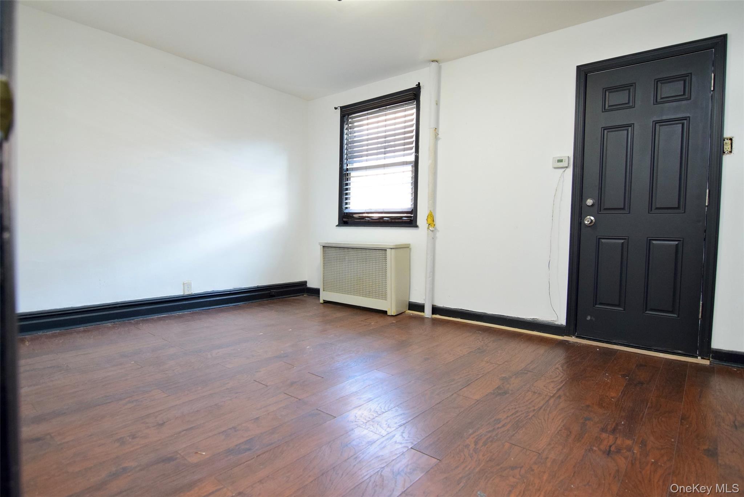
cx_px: 372
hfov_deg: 85.4
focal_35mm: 20
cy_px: 248
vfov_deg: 63.3
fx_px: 403
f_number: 4
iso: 1600
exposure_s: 1/60
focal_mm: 13
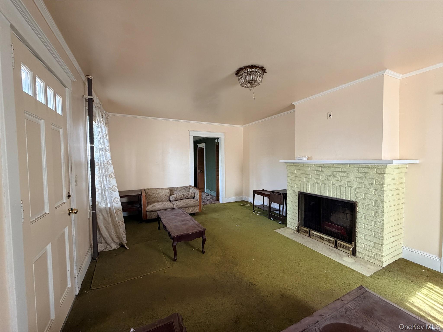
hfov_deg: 102.1
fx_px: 179
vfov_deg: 85.7
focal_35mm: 14
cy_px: 166
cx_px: 222
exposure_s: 1/121
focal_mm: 2.22
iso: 320
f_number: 2.2
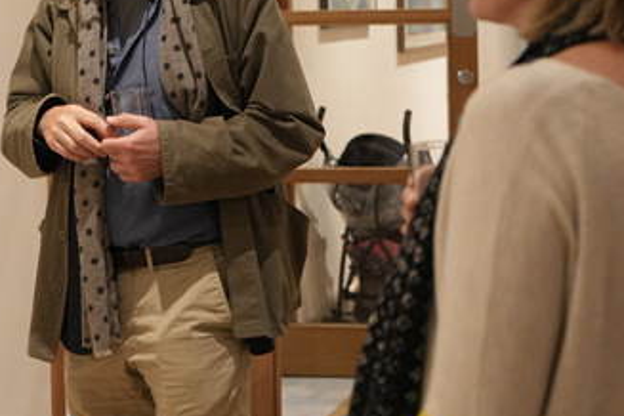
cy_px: 20
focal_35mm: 75
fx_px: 1300
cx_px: 88
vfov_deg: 17.8
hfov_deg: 26.3
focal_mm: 35
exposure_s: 1/125
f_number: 2.8
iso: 2500
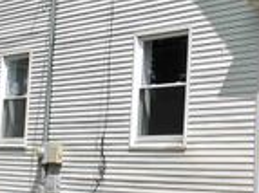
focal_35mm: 91
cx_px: 321
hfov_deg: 20.1
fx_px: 680
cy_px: 12
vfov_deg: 16.0
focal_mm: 4.3
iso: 50
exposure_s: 1/1517
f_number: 2.4
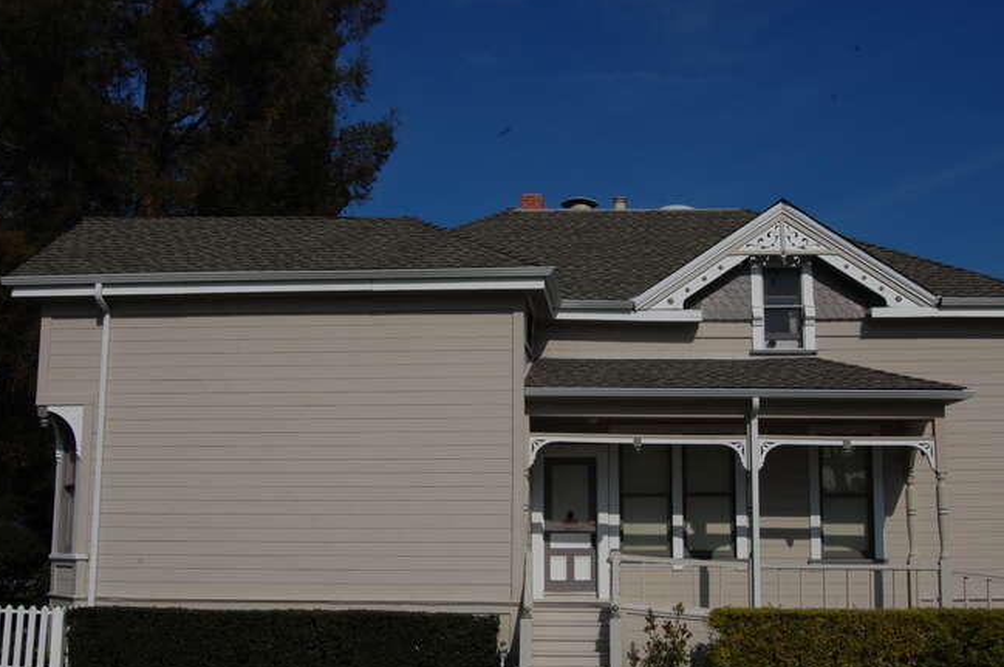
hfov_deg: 51.9
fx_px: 1031
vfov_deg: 35.7
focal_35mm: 37
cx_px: 546
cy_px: 395
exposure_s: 1/250
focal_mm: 20
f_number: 20
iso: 200
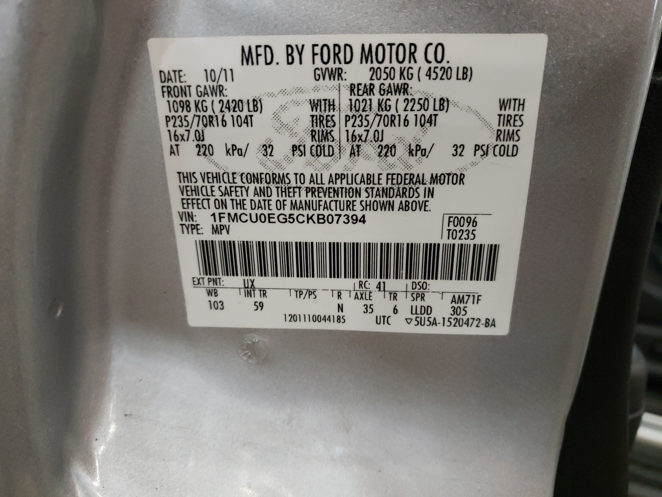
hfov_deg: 67.3
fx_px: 497
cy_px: 248
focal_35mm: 26
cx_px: 331
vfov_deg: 53.1
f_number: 1.5
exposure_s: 1/60.2
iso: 254
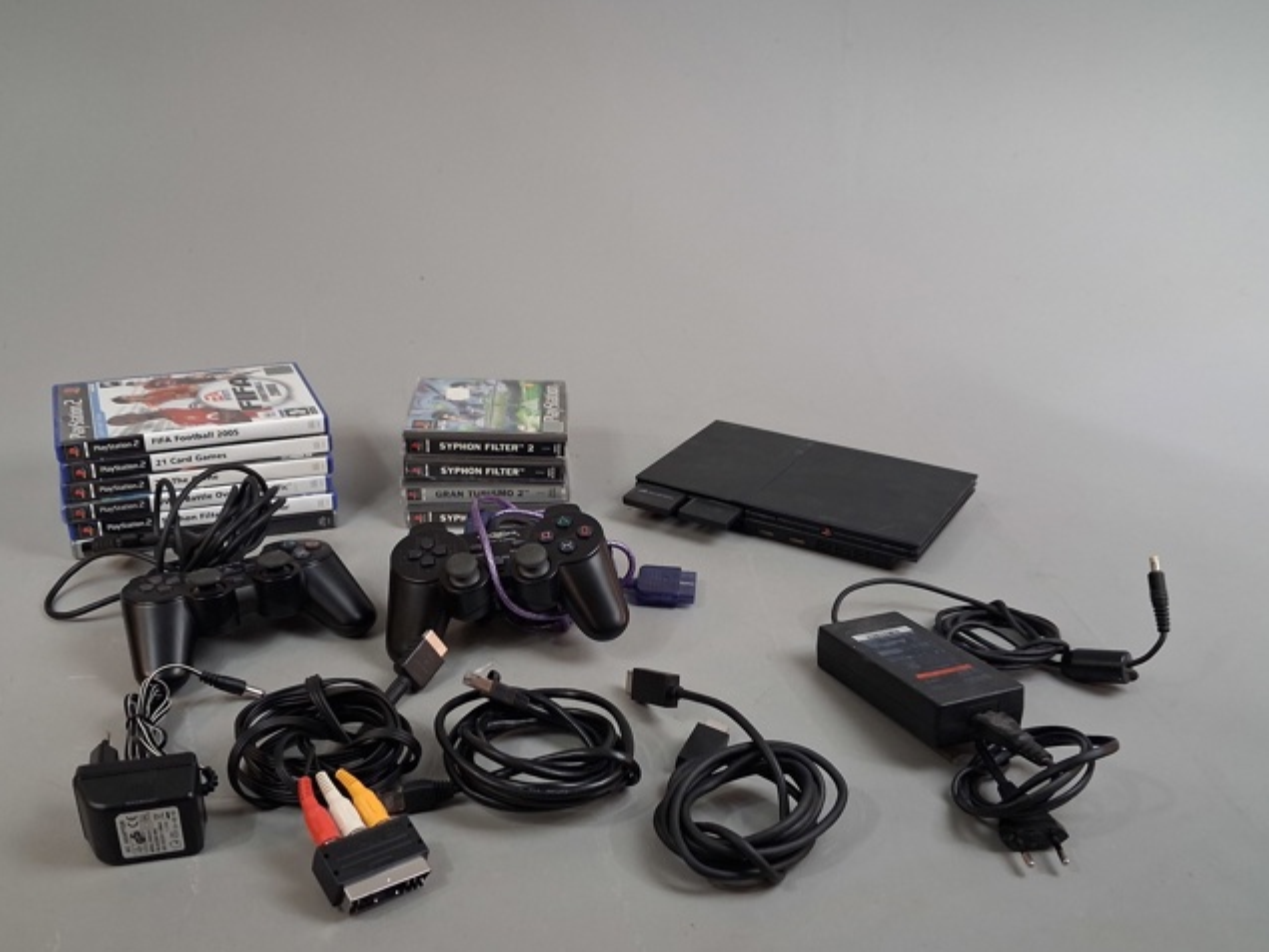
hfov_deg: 53.9
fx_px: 1246
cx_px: 582
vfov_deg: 41.6
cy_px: 568
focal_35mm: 34
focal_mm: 4
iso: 250
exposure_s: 1/50
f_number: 1.8
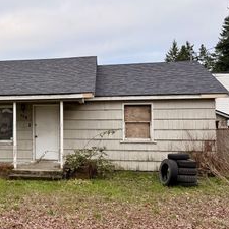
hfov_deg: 34.2
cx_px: 24
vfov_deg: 36.1
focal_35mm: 47
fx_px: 352
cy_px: 116
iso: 80
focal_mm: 6.76
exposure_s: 1/909
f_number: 1.78
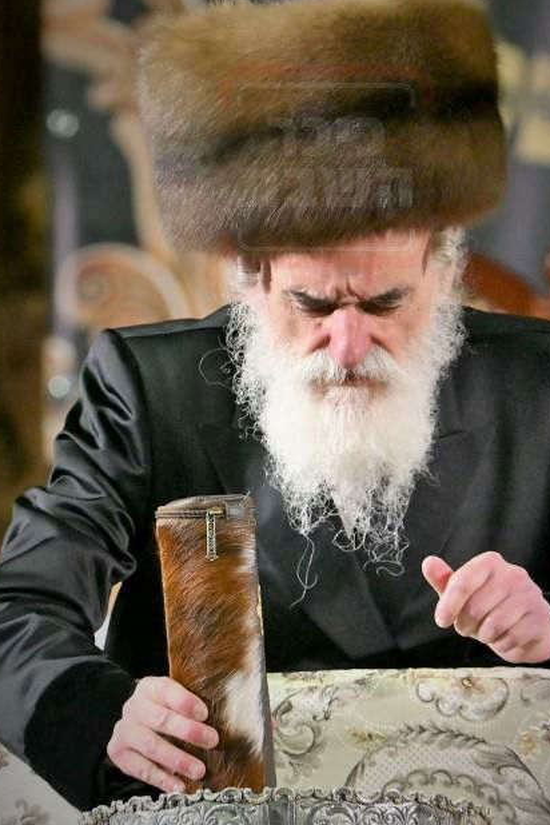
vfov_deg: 6.4
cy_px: 422
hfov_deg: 4.3
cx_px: 330
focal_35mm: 323
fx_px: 7402
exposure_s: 1/250
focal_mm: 130
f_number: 2.8
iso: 400
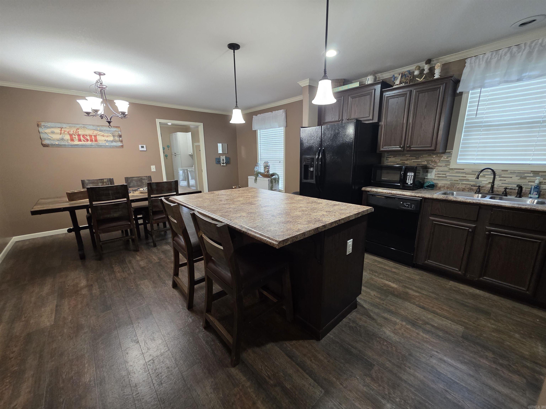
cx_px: 273
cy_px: 204
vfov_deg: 89.9
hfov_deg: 106.2
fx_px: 205
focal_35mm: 13
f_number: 1.9
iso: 400
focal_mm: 2.2
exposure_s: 1/60
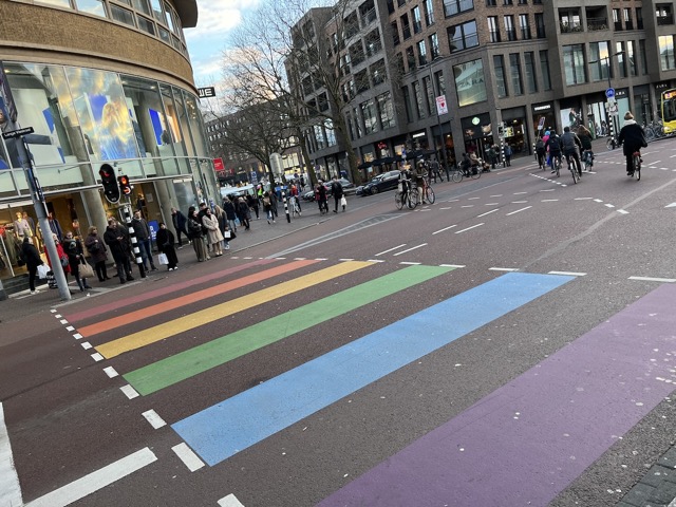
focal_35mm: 26
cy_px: 254
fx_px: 508
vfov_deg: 53.1
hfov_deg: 67.3
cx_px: 338
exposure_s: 1/144
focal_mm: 5.7
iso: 64
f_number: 1.5
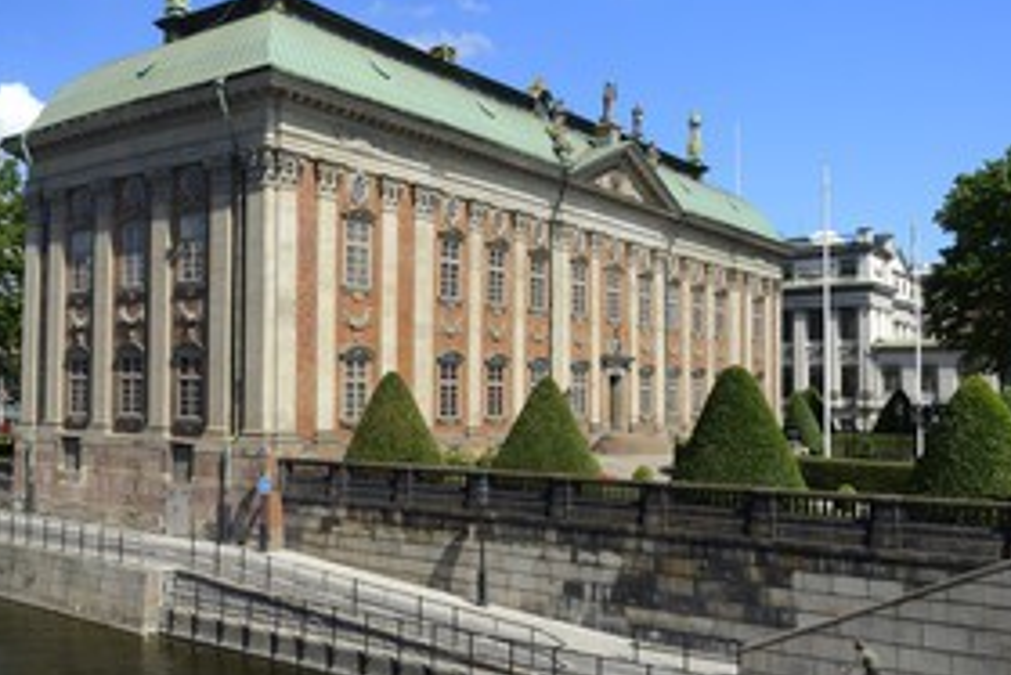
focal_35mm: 36
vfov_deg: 36.9
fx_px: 1011
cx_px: 354
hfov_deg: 52.3
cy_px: 361
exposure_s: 1/250
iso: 200
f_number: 11
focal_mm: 24
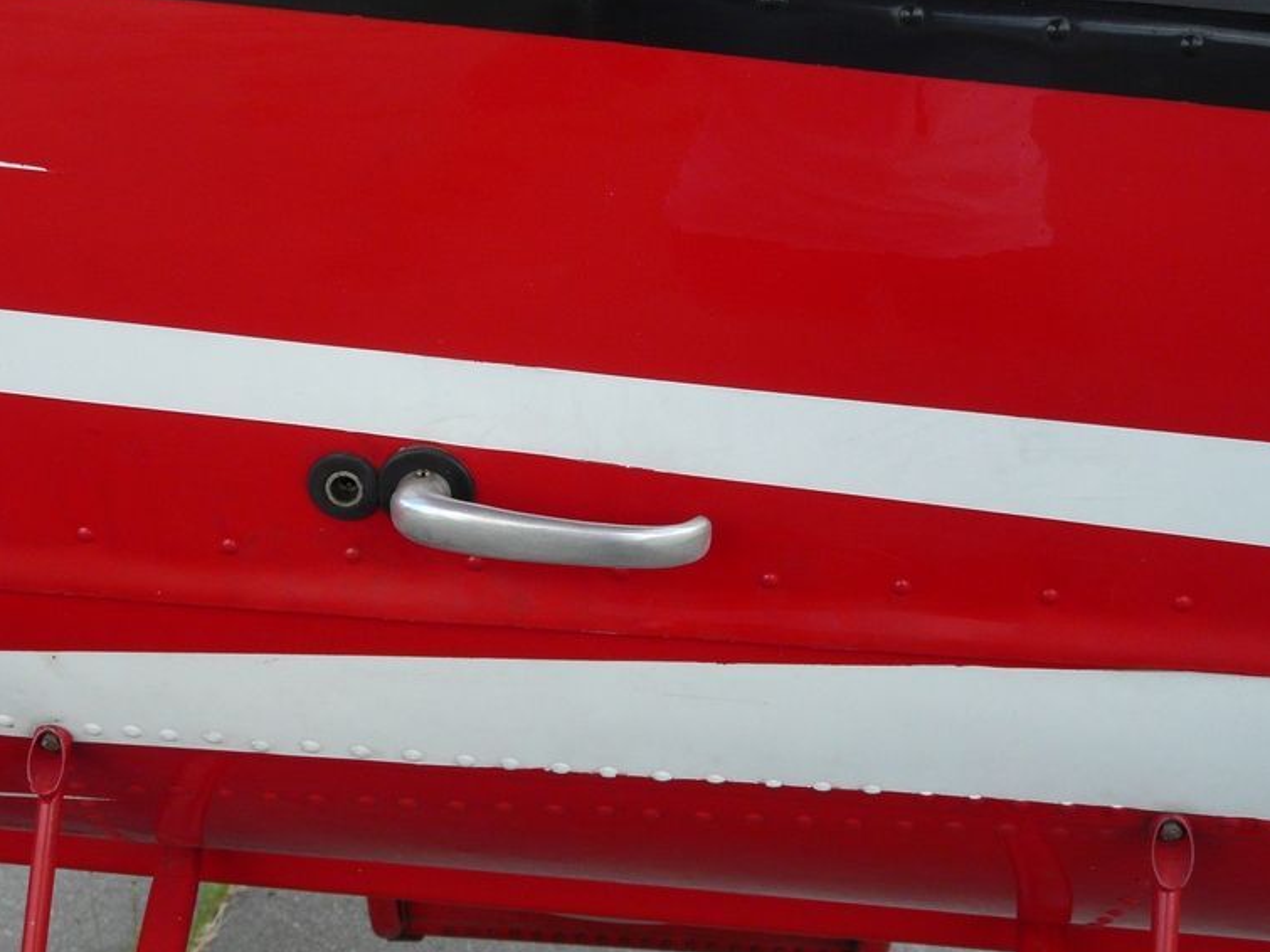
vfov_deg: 25.6
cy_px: 441
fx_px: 2091
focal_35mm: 57
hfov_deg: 33.6
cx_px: 481
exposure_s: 1/320
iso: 125
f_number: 3.2
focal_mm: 6.8
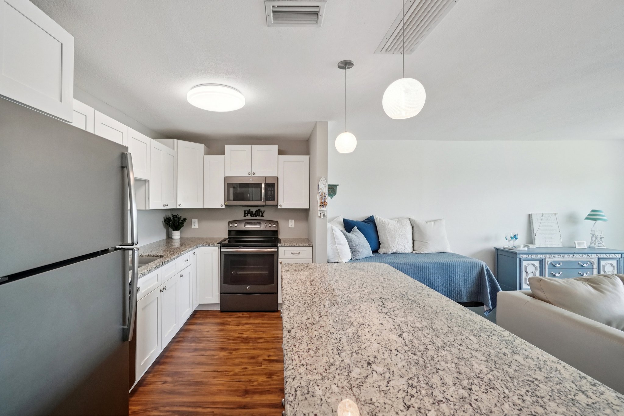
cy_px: 208
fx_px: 260
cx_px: 312
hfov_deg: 100.4
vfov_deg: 77.3
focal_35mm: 15
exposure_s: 1/30
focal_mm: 10
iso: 640
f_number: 8
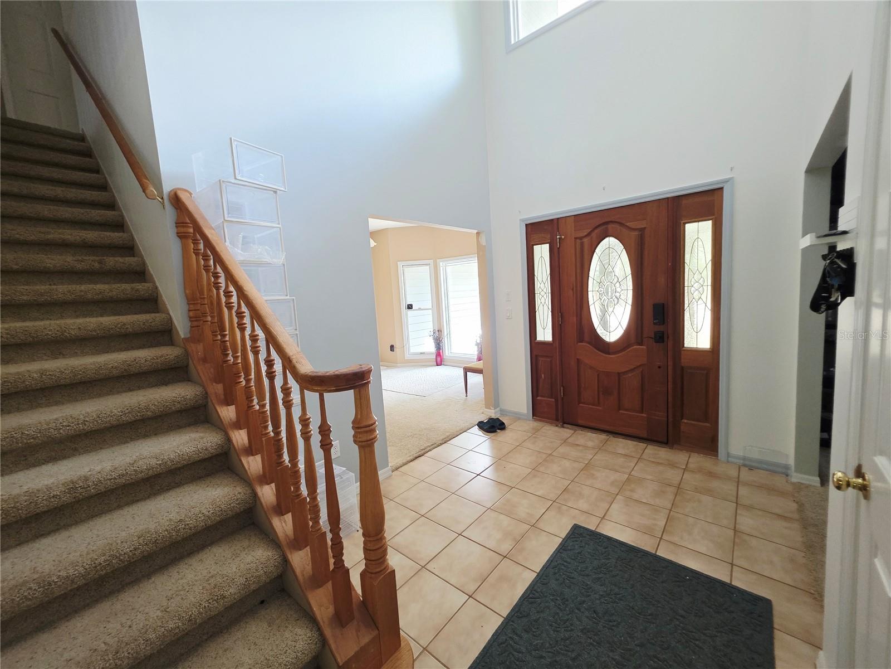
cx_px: 446
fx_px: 335
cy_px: 334
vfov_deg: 89.9
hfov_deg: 106.2
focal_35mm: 13
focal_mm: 2.2
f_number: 1.9
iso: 250
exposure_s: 1/60
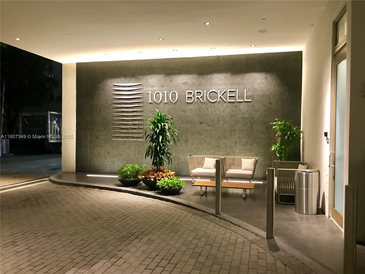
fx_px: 295
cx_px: 182
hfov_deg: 63.4
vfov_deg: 49.7
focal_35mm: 28
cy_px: 137
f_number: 1.8
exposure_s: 1/15
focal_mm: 3.99
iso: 100
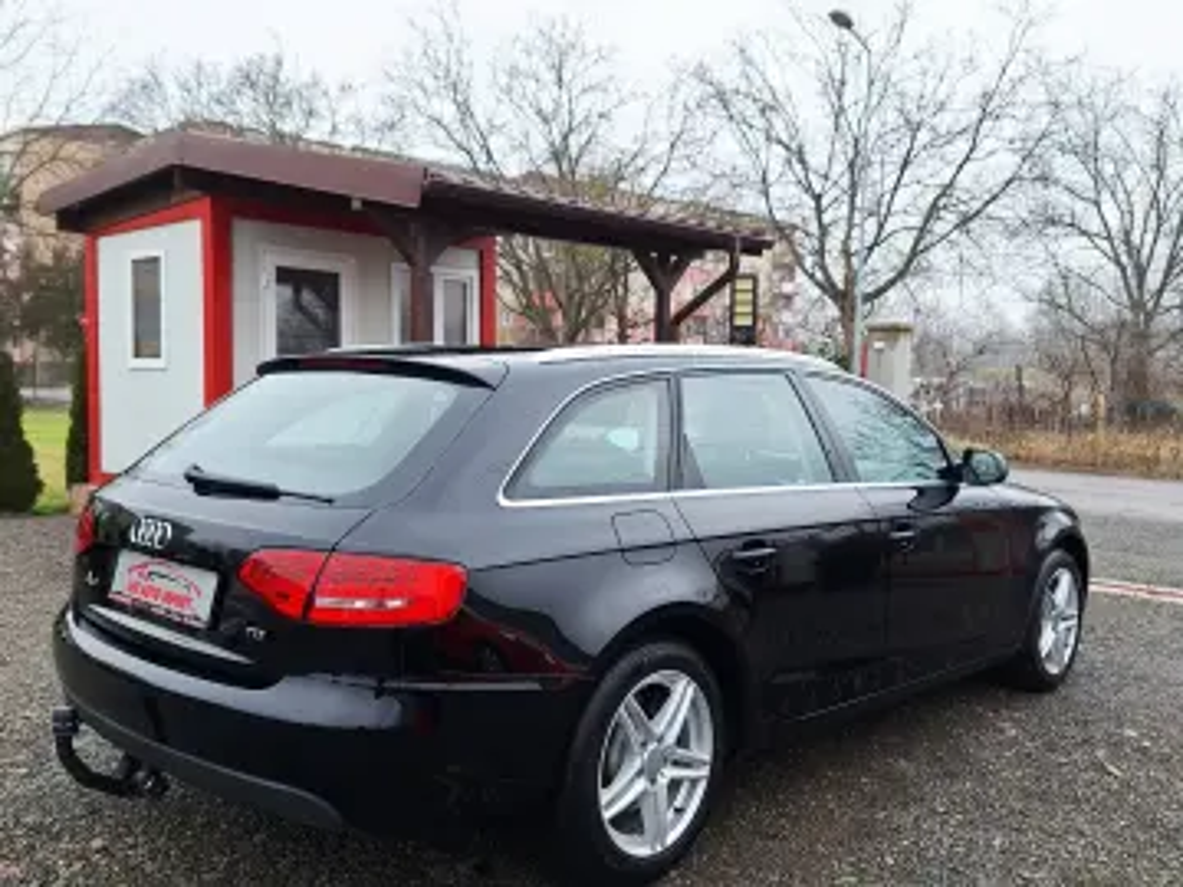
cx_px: 592
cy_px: 444
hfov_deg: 73.9
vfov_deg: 58.9
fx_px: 786
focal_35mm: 23
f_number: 1.8
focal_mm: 5.54
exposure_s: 1/620
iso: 40
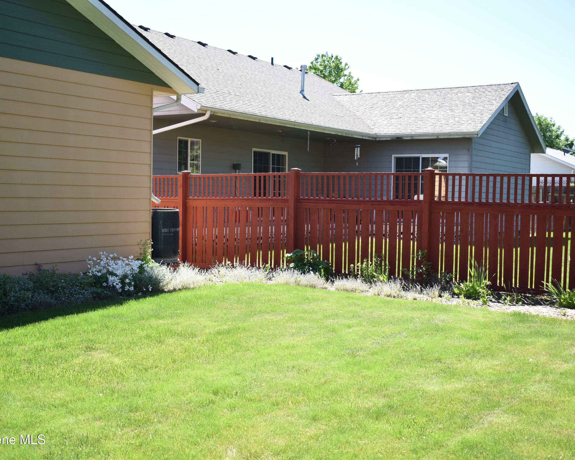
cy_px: 230
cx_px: 279
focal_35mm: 44
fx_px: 749
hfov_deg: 42.0
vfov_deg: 34.2
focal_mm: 26
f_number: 4
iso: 100
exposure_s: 1/200
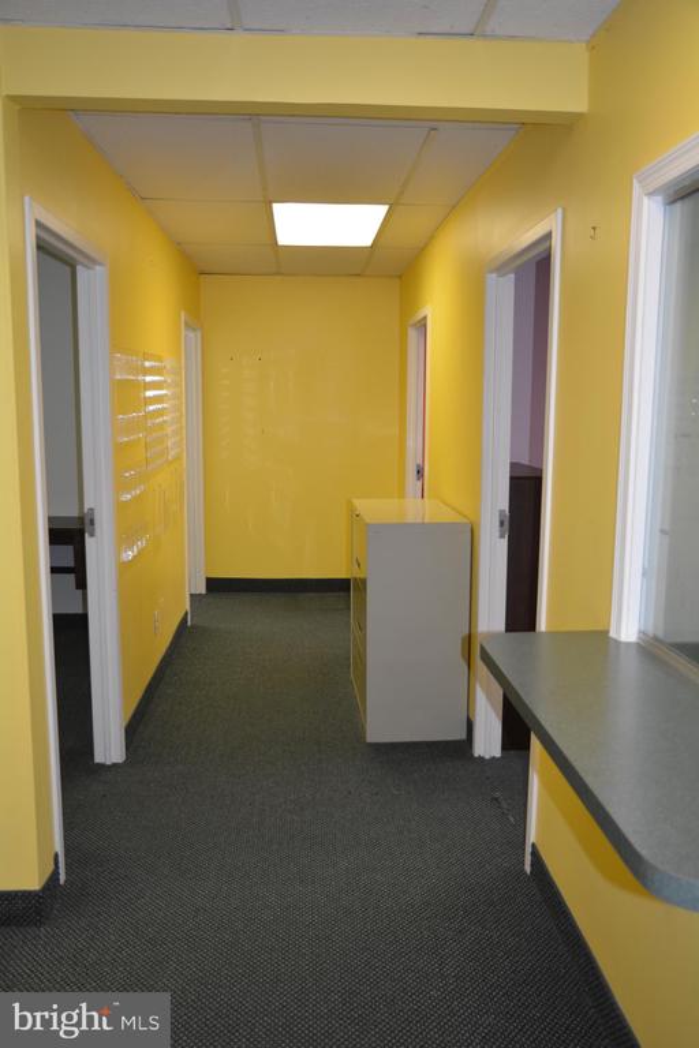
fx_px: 874
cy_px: 524
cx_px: 350
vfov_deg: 61.9
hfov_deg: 43.6
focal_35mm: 30
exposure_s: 1/80
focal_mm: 20
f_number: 3.8
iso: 400
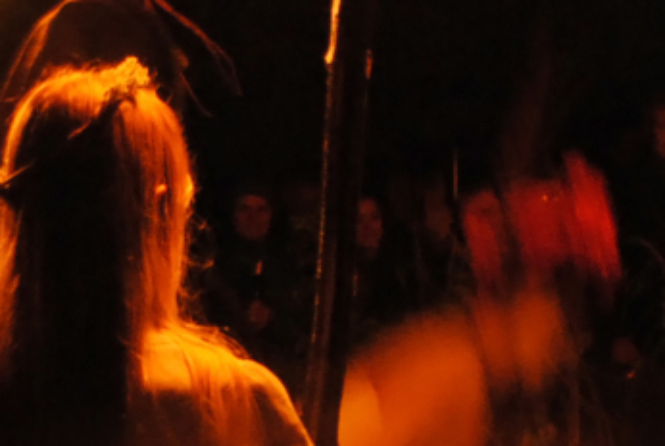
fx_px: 4922
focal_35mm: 266
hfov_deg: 7.7
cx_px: 390
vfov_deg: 5.2
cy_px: 582
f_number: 4.8
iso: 800
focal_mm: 32
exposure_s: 1/8
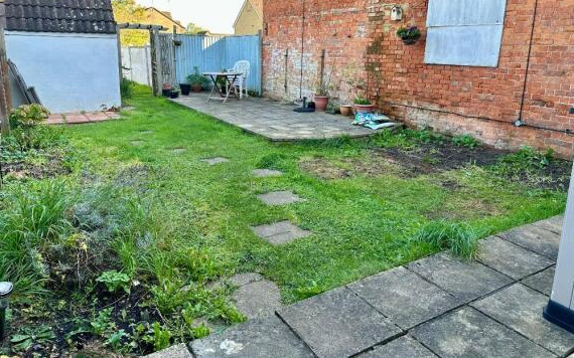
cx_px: 289
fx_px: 407
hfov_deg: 70.4
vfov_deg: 47.3
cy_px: 140
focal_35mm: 26
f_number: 1.78
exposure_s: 1/327
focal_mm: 6.86
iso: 80
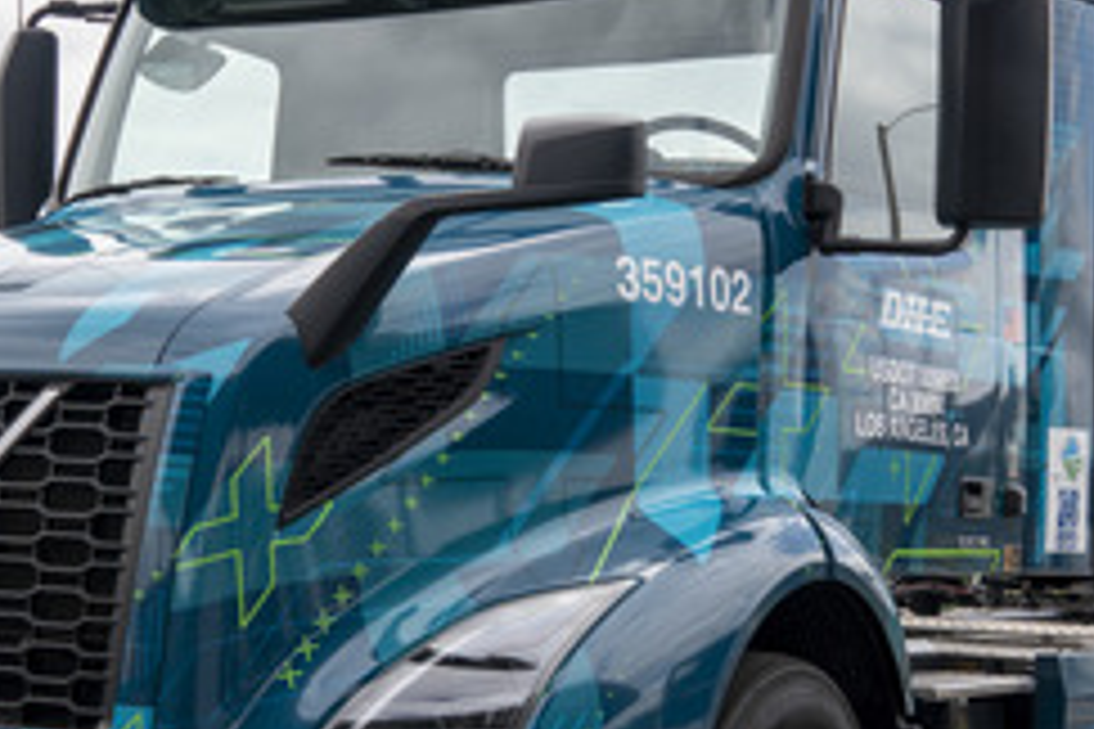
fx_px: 2340
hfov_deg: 26.3
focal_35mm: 77
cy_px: 358
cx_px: 585
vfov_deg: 17.7
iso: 100
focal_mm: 22
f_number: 6.3
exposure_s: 1/200
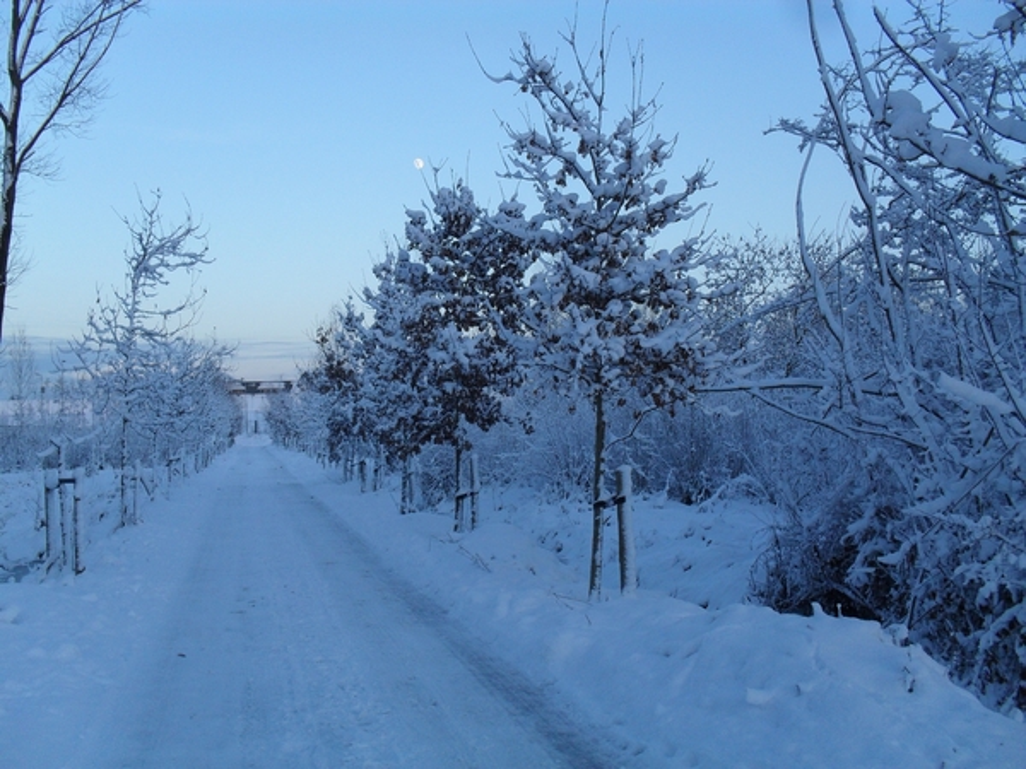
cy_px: 384
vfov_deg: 40.7
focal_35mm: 35
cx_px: 513
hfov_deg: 52.6
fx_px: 1037
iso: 100
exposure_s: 1/350
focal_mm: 6.3
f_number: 3.2
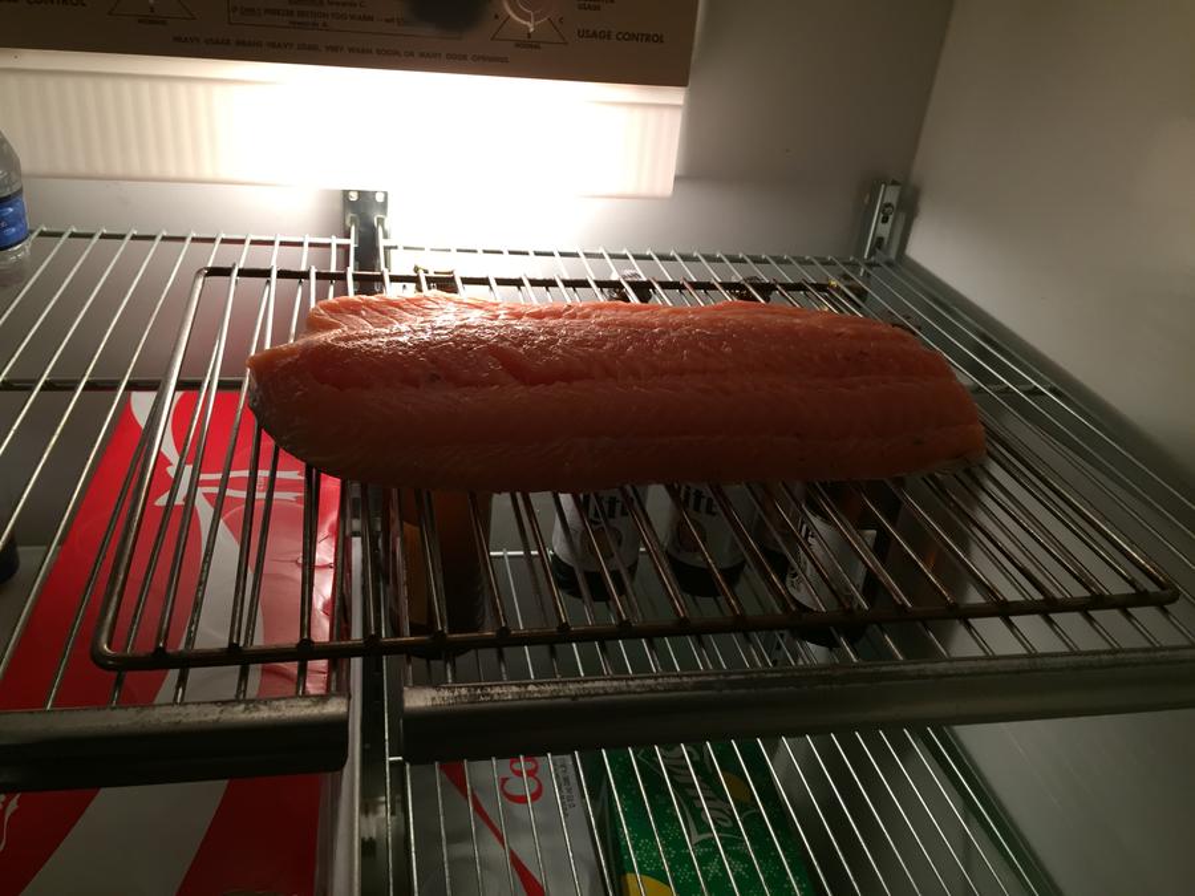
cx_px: 598
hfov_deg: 61.7
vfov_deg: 48.2
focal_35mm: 29
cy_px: 448
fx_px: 1001
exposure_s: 1/30
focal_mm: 4.15
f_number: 2.2
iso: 80
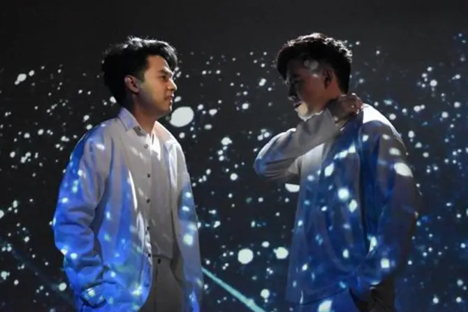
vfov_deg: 17.4
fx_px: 1022
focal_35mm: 79
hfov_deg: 25.8
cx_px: 256
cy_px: 165
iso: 10000
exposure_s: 1/60
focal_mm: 45
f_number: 5
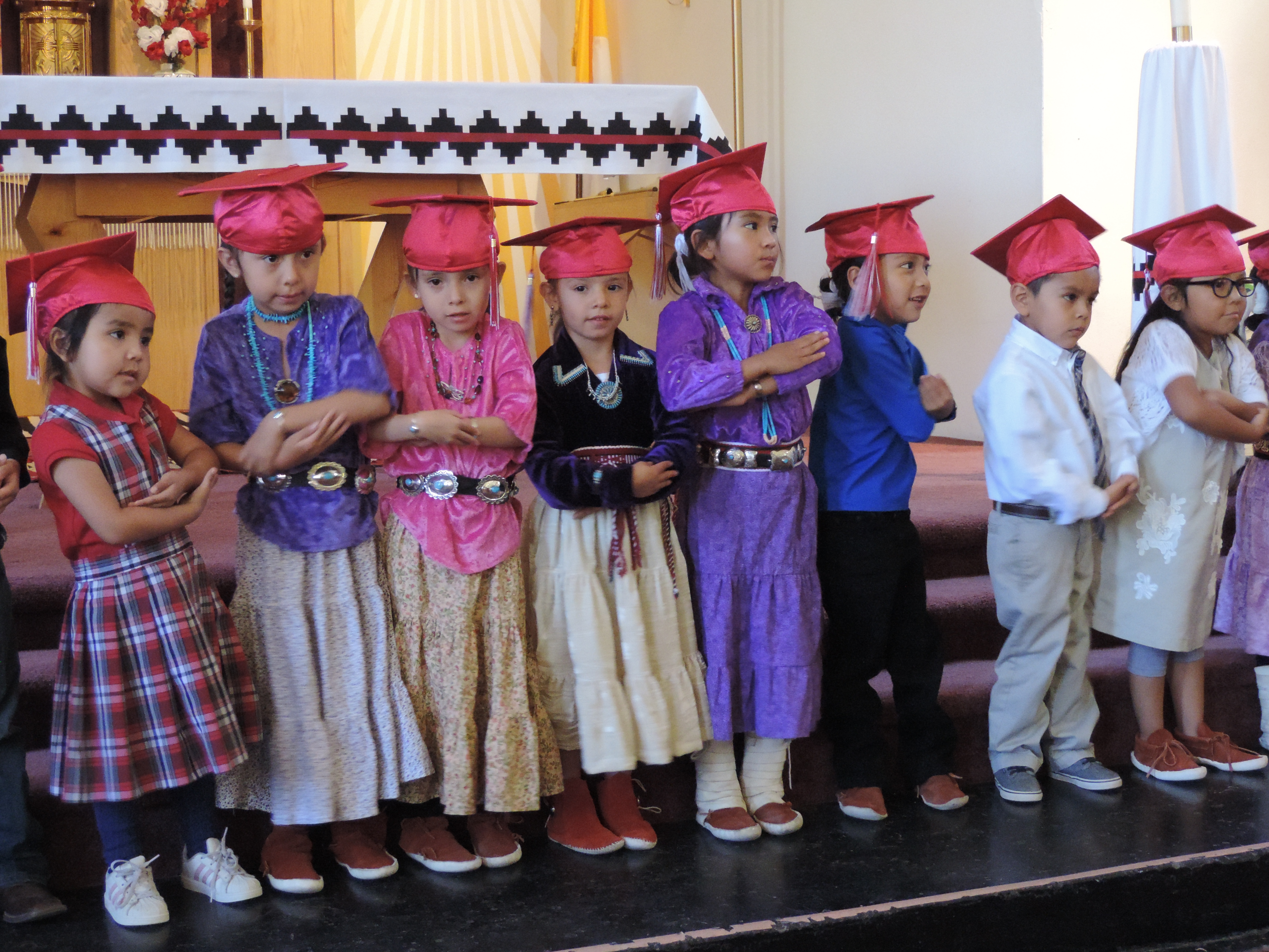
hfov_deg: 34.9
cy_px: 476
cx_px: 634
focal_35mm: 55
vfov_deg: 26.6
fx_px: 2016
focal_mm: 9.8
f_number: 3.7
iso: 1250
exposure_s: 1/30
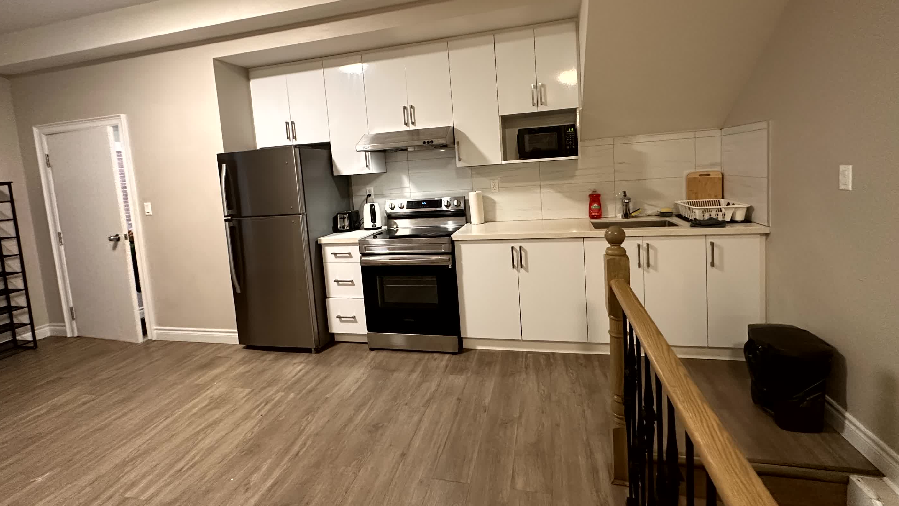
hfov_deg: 99.4
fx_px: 381
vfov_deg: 66.5
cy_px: 203
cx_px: 458
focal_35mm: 16
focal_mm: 2.22
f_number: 2.2
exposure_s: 1/60
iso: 500
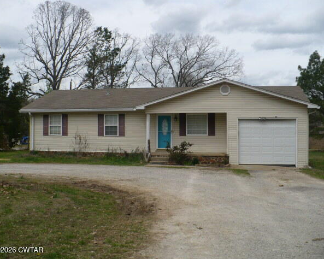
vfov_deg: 38.2
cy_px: 131
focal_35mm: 39
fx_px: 374
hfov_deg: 46.9
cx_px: 167
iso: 100
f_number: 8
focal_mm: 6.1
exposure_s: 1/200
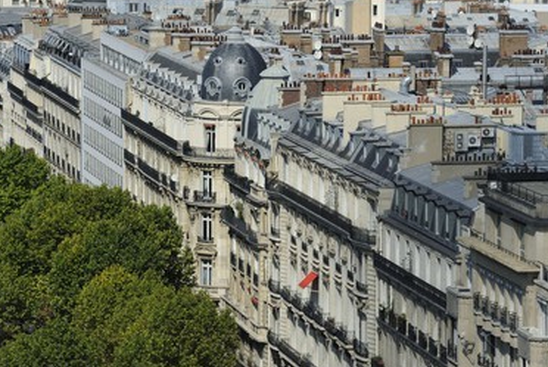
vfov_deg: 6.1
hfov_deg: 9.1
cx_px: 291
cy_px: 165
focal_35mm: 225
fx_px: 3429
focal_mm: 200
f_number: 14
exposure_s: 1/250
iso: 200
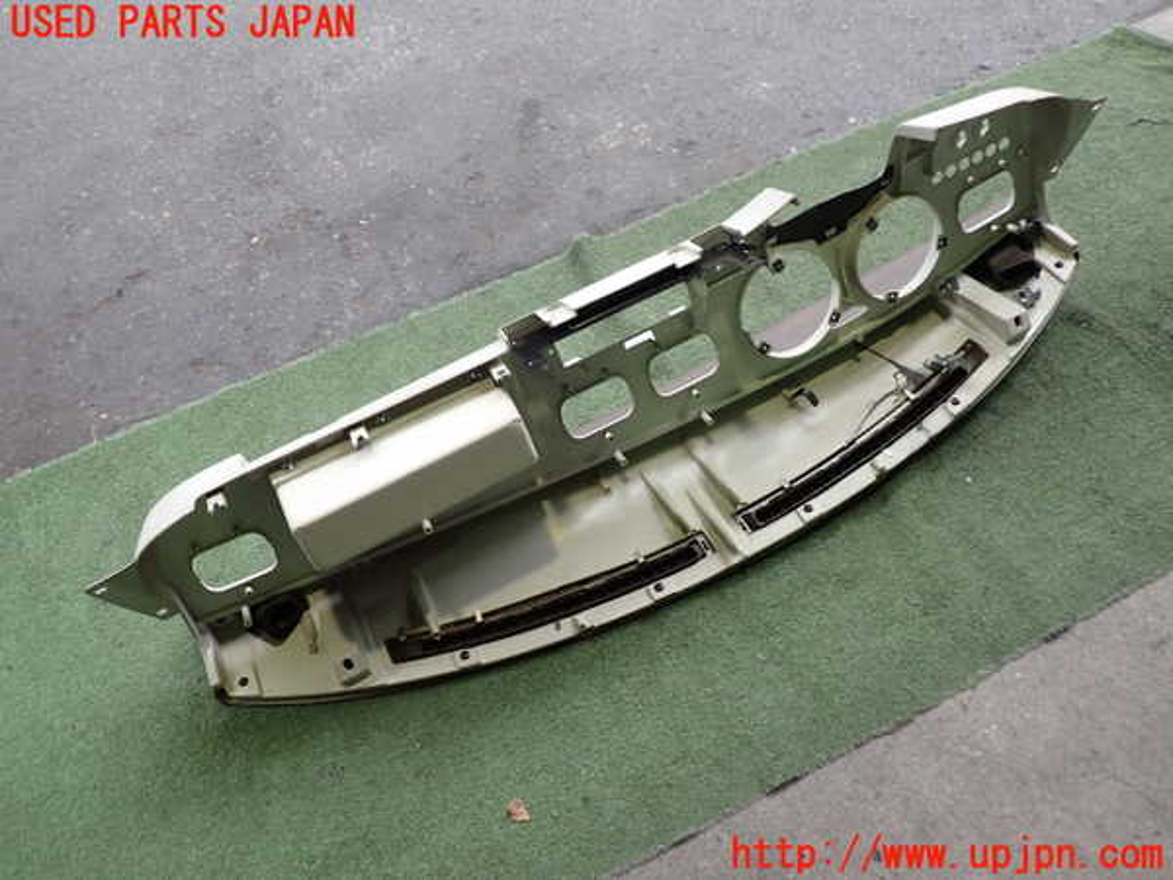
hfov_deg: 60.0
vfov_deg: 46.8
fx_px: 1017
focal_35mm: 30
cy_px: 440
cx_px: 586
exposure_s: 1/100
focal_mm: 5.4
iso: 200
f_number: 2.3
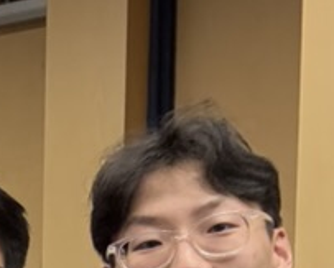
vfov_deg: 12.8
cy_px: 434
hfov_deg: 14.6
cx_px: -288
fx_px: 1119
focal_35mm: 113
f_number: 1.9
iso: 320
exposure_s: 1/60
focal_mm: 2.69
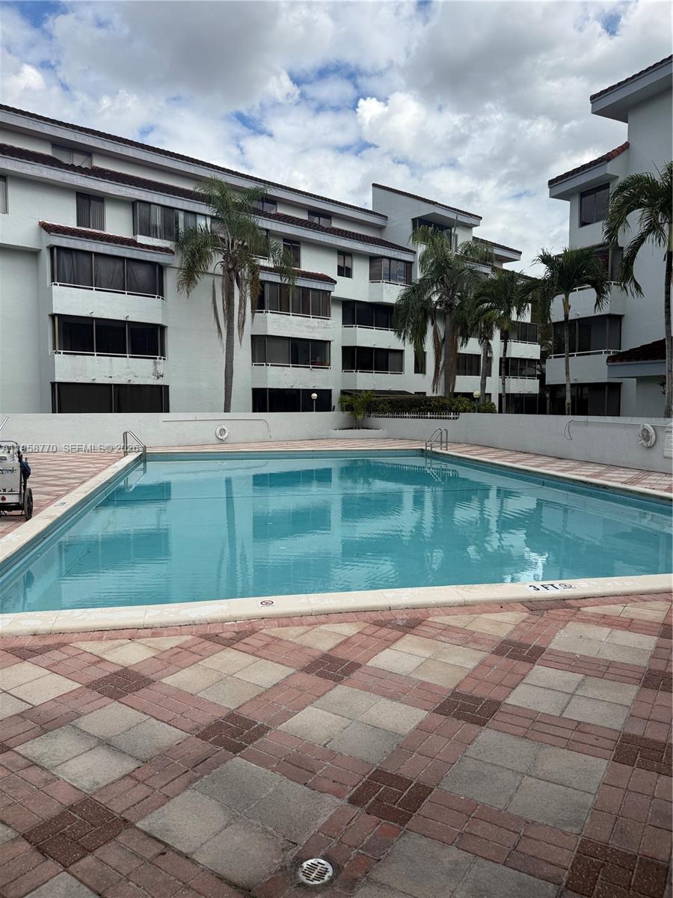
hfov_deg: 56.8
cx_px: 336
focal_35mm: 24
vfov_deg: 71.6
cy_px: 449
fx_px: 622
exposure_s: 1/4405
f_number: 1.78
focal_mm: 6.76
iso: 80
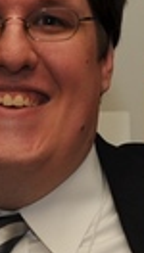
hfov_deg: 3.9
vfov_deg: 6.6
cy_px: 463
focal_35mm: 316
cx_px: -4
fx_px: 2129
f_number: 5
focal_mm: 40
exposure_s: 1/60
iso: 200
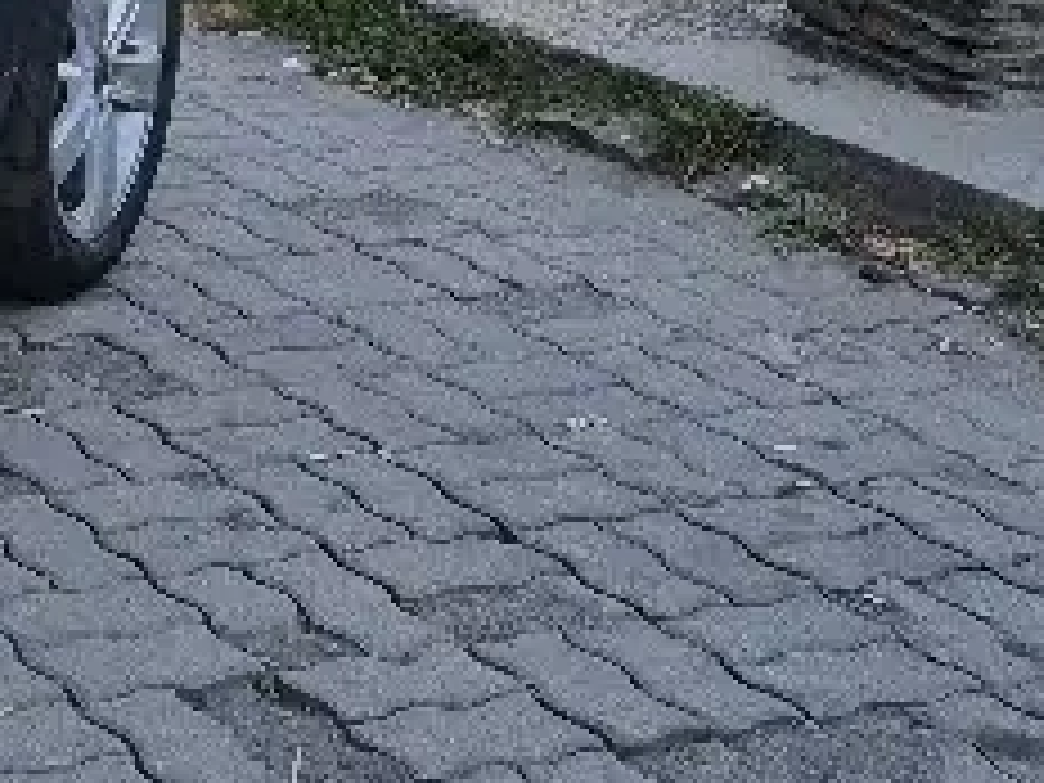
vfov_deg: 14.7
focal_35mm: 99
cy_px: -32
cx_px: -562
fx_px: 2986
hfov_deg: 17.6
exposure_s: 1/100
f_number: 1.8
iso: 320
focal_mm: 5.4
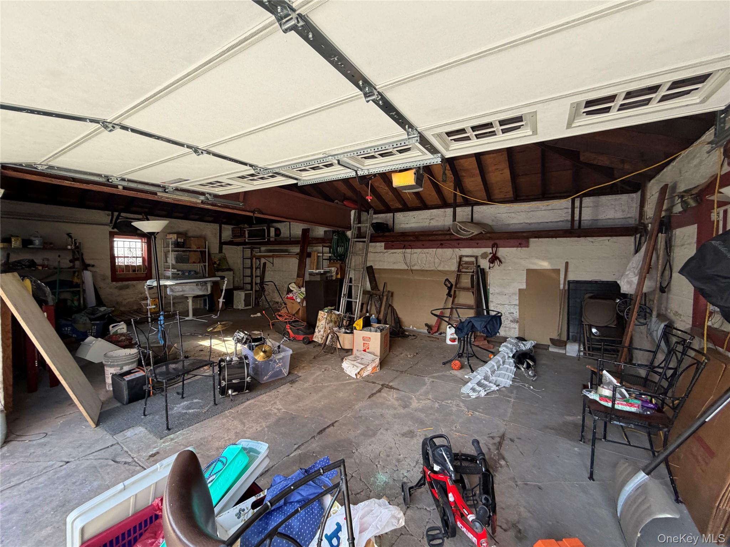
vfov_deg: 85.7
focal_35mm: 14
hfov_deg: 102.1
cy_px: 274
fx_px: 295
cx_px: 365
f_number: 2.2
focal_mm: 2.22
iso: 160
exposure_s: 1/121
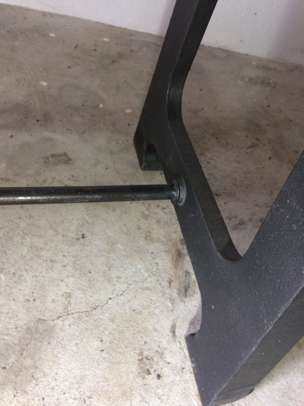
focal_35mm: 29
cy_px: 203
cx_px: 152
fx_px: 340
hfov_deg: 48.2
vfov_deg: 61.7
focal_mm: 4.15
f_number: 2.2
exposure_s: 1/33
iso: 80
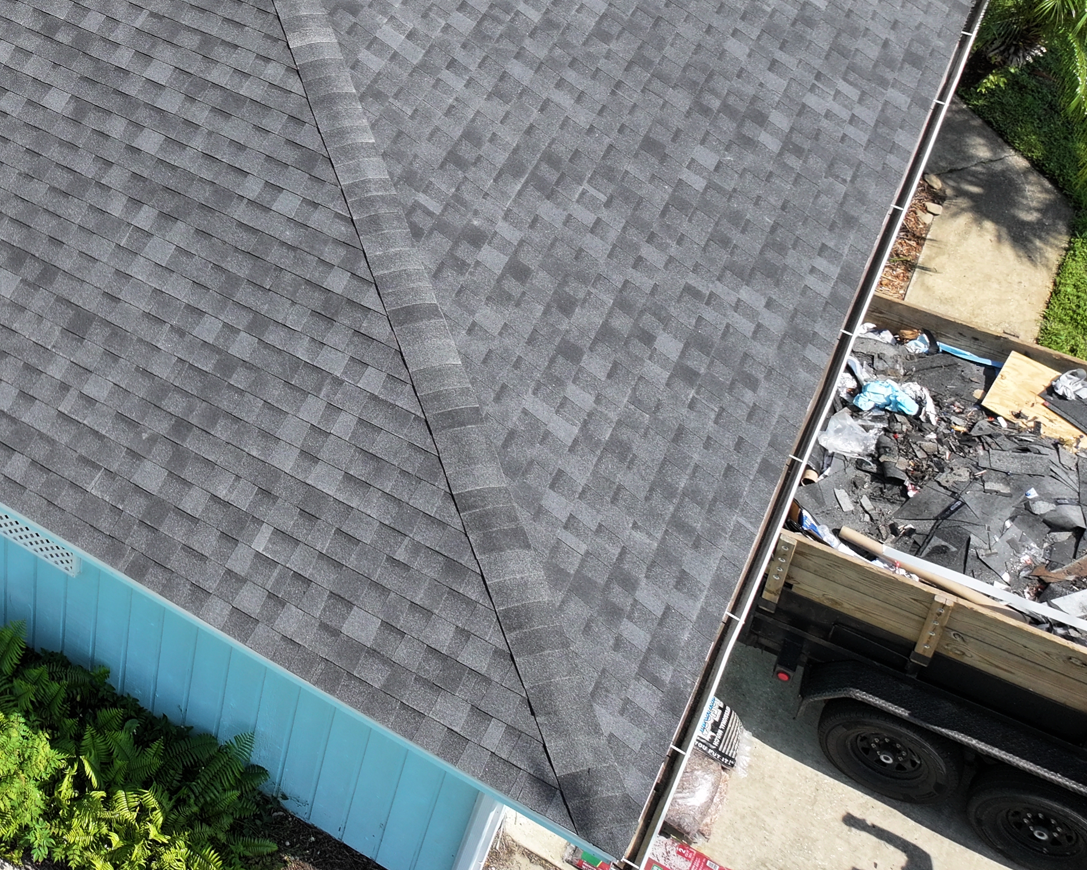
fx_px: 1737
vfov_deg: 26.8
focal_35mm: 54
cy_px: 29
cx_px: -35
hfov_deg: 31.7
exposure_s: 1/1250
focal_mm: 12.29
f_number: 2.8
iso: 120
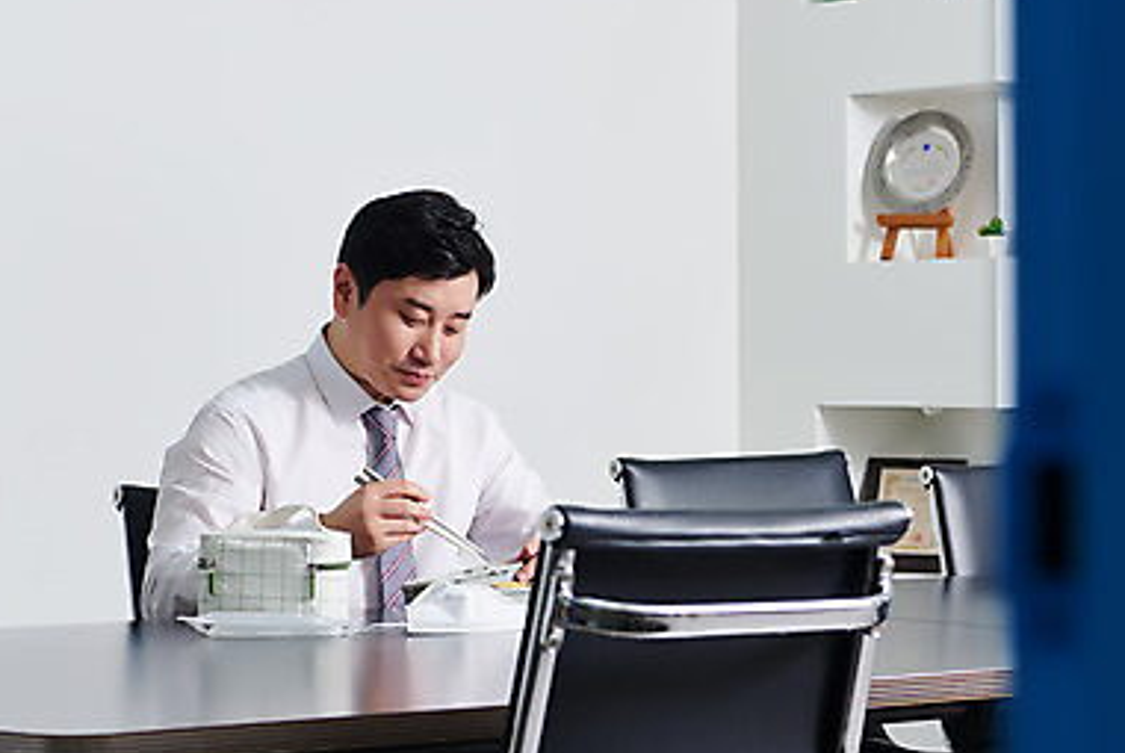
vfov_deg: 12.5
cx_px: 527
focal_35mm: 110
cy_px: 334
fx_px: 3441
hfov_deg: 18.6
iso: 100
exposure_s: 1/100
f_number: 5
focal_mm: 70
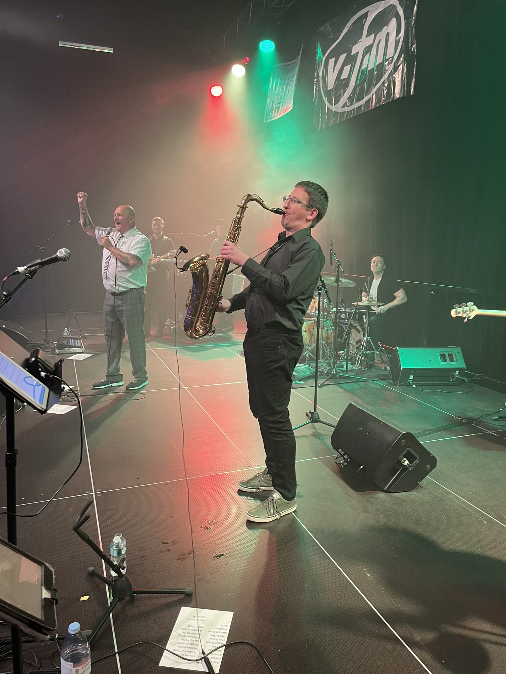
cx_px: 253
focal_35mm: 26
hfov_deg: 53.1
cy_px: 337
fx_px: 507
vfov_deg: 67.3
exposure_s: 1/50
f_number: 1.6
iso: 100
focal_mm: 5.1
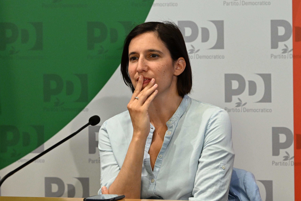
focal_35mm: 180
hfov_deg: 11.4
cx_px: 150
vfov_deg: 7.6
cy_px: 100
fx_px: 1505
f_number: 5.6
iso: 2500
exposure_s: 1/400
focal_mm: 120
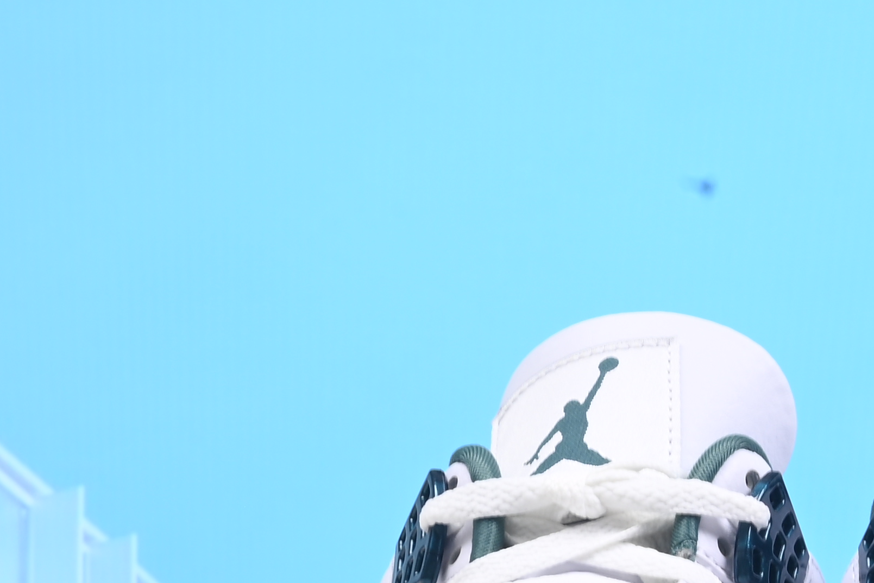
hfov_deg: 12.9
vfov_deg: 8.7
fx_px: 3813
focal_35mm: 157
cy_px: 387
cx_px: 902
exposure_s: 1/2
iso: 100
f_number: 16
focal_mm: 42
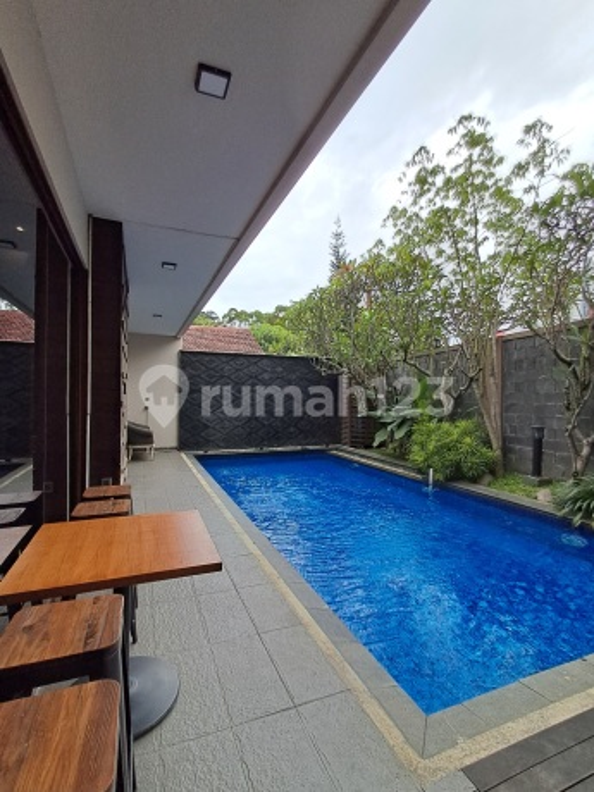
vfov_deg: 94.5
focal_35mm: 16
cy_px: 396
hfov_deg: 78.1
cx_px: 297
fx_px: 366
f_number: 2.2
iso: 40
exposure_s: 1/159
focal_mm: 1.64
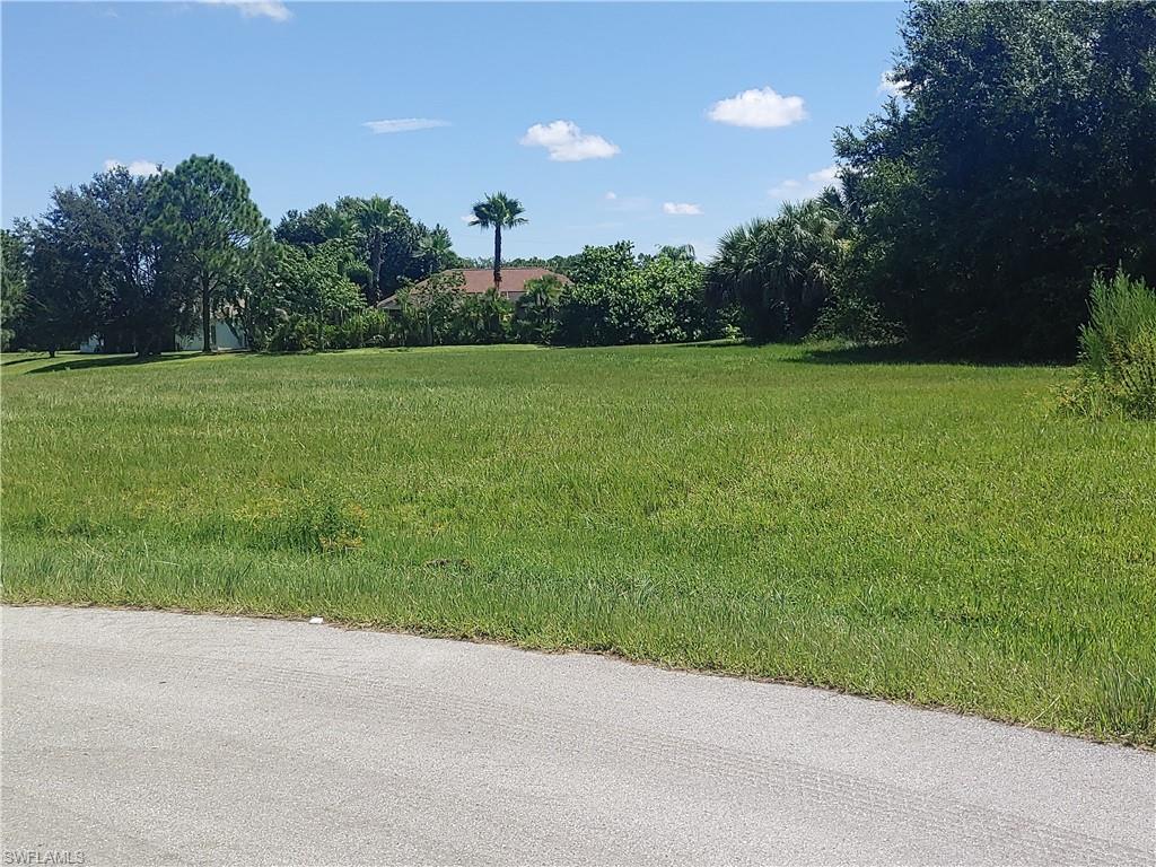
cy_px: 434
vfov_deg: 36.8
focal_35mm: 39
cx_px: 578
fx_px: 1302
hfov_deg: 47.9
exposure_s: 1/2128
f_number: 1.8
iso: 50
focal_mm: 4.36
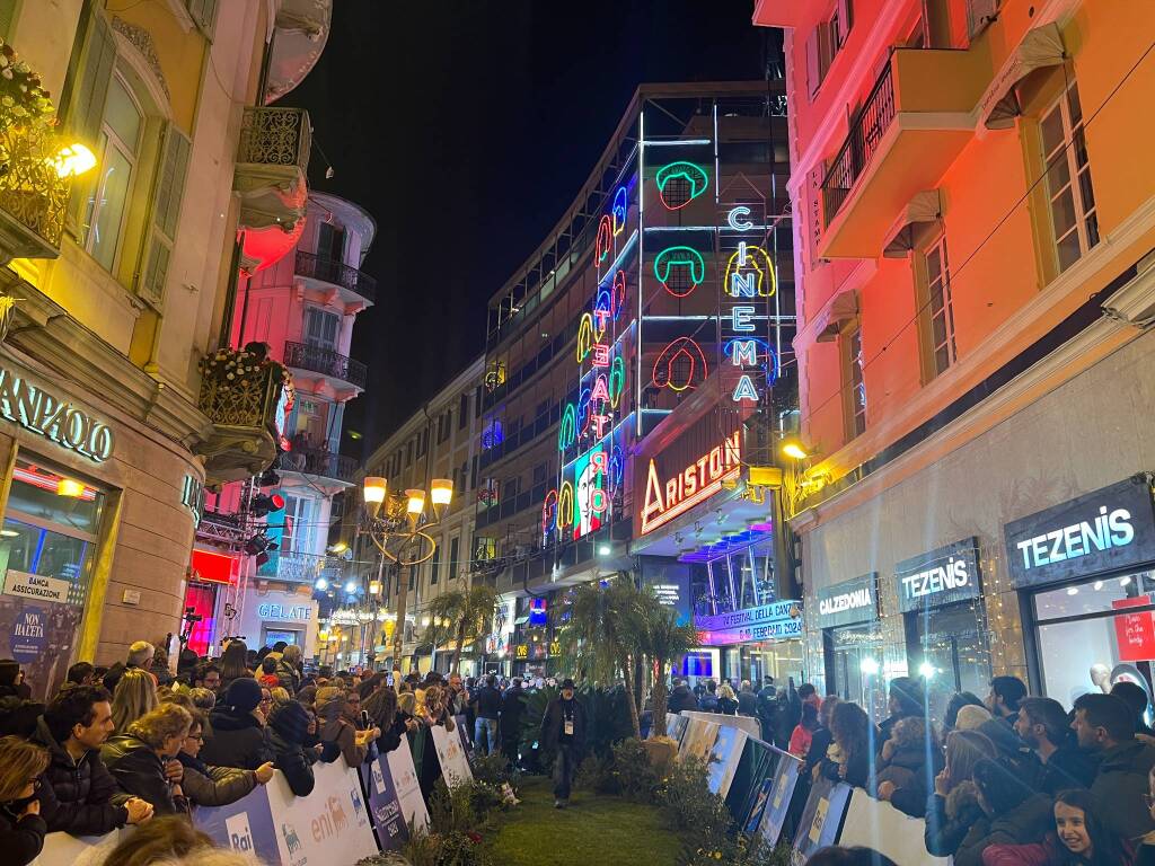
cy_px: 433
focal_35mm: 26
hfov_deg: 67.3
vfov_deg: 53.1
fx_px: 868
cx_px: 578
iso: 80
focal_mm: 5.7
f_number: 1.5
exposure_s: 1/50
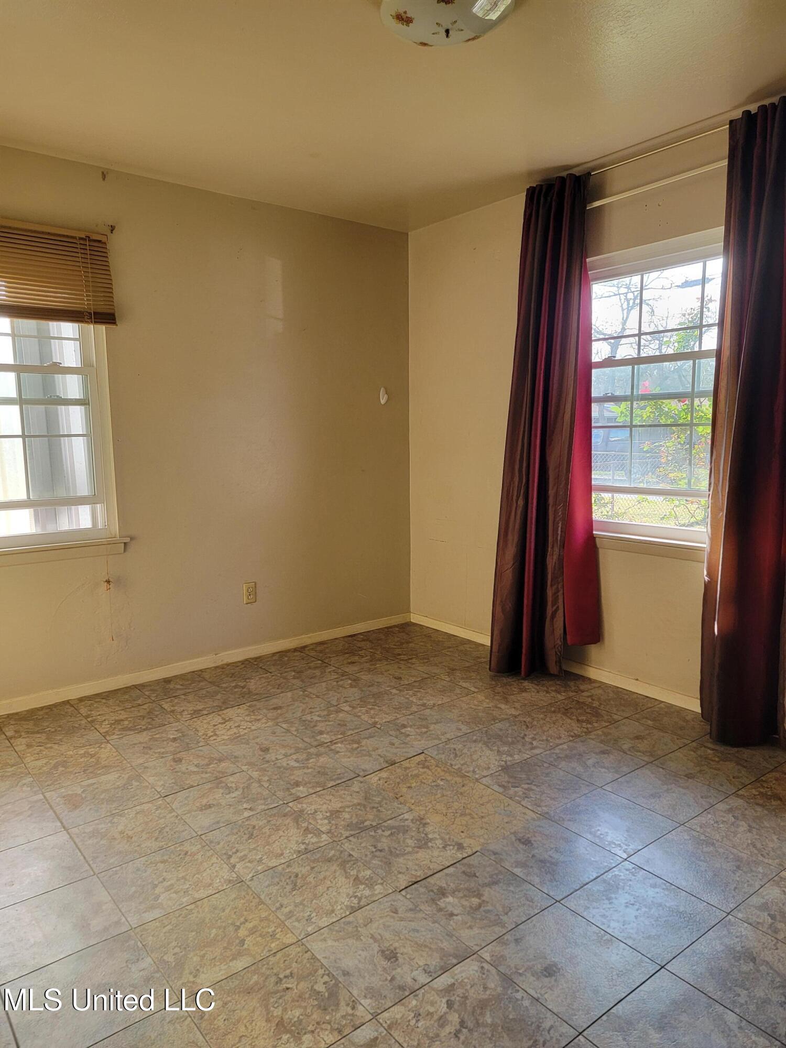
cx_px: 393
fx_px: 727
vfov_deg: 71.6
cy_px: 524
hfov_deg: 56.8
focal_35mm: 24
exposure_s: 1/120
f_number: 1.8
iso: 160
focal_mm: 6.7
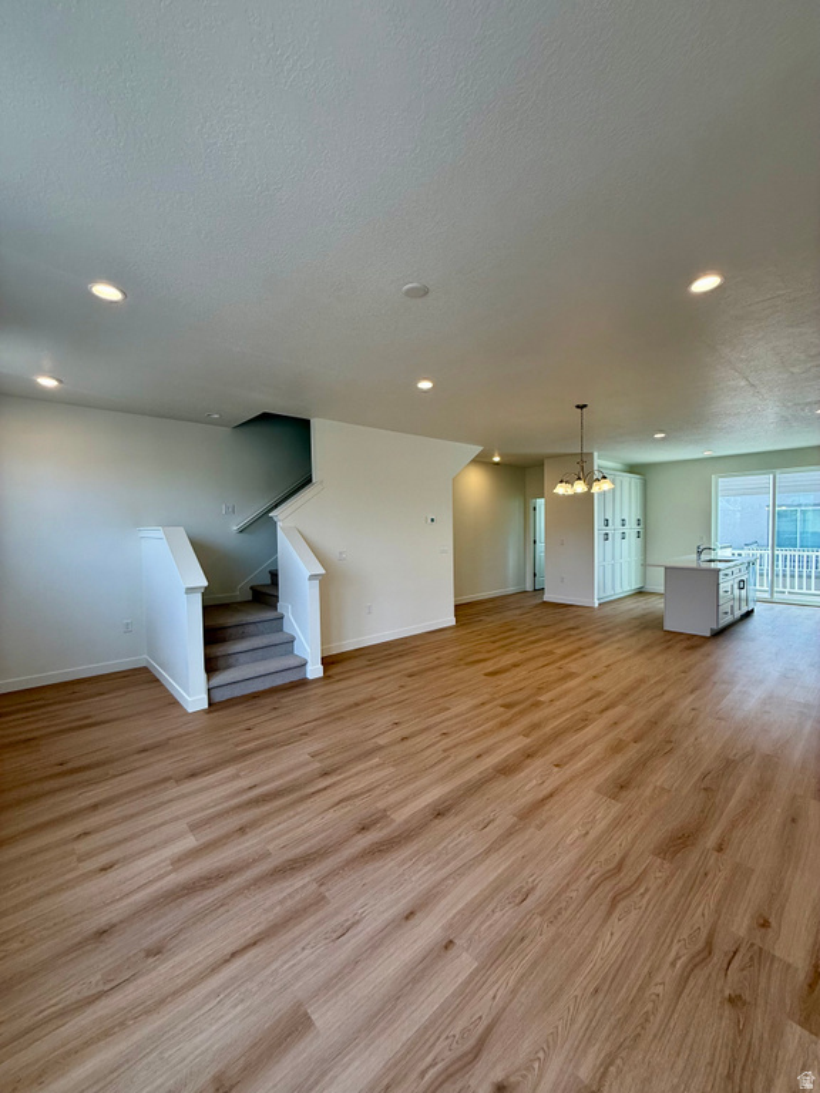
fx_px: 442
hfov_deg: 85.7
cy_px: 546
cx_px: 410
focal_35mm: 14
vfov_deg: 102.1
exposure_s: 1/120
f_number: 2.2
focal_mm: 2.22
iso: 80
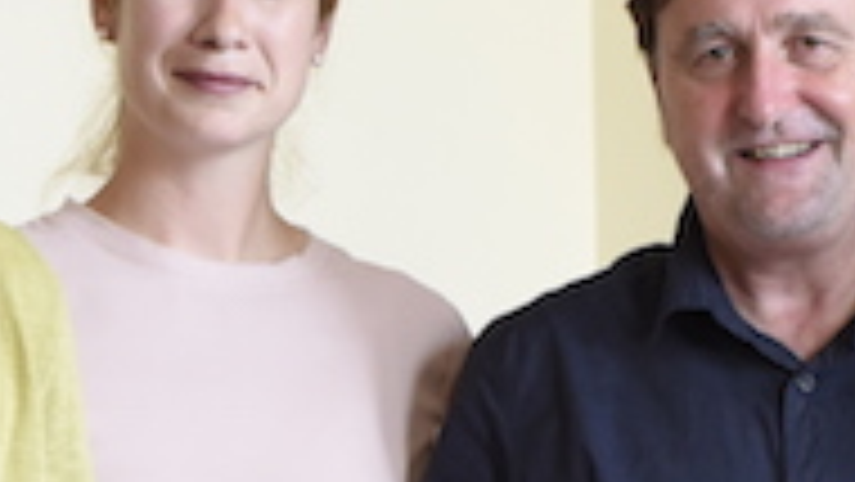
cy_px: 214
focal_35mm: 238
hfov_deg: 9.1
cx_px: 580
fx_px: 5397
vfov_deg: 5.1
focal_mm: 36
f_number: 7.1
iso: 1250
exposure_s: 1/40
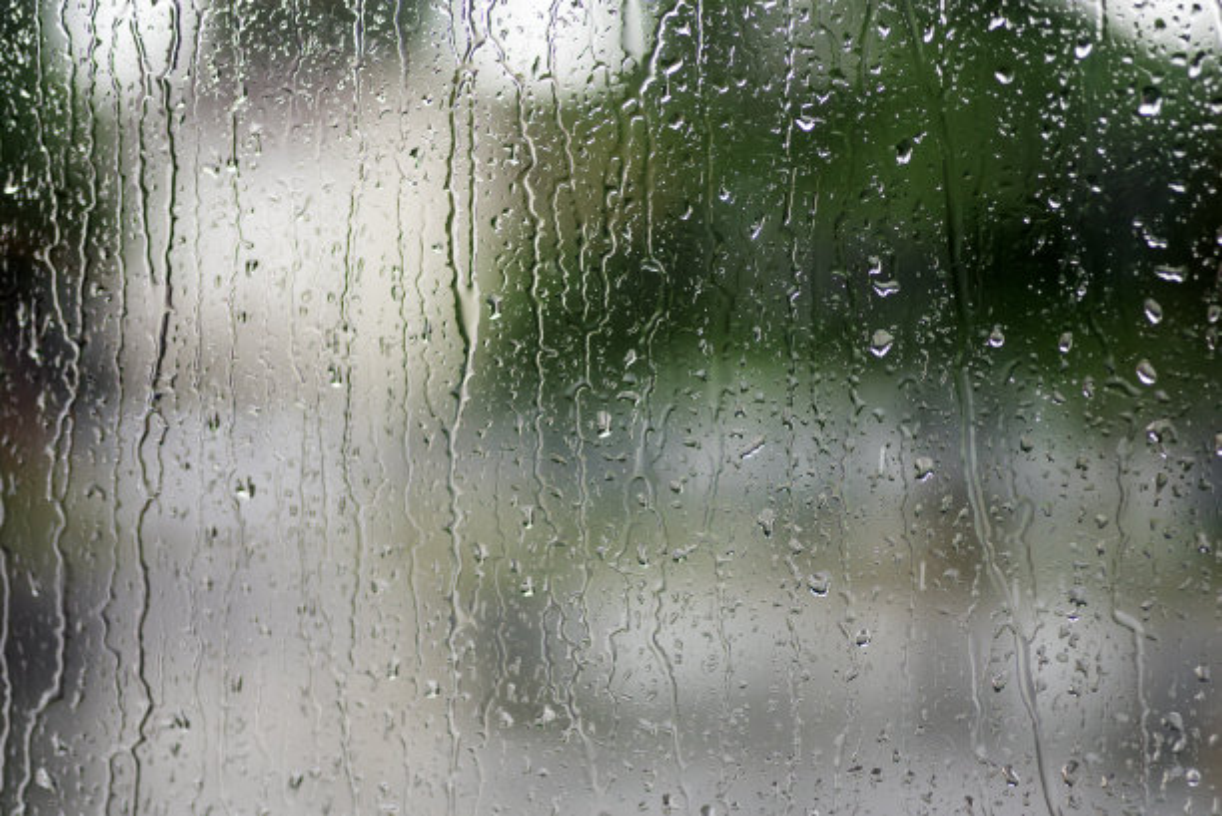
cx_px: 611
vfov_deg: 13.7
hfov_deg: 20.4
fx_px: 3397
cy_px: 408
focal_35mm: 100
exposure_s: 1/320
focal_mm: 100
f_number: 3.2
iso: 1600
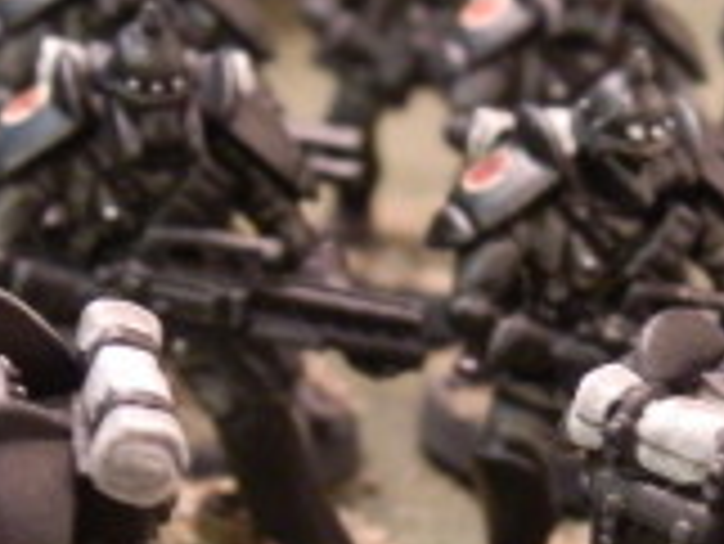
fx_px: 2574
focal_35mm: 123
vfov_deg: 11.8
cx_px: 603
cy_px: 679
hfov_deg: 15.9
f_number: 3.3
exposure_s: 1/8
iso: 320
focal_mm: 6.78
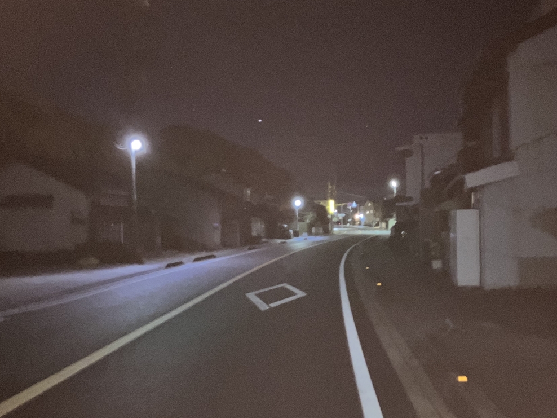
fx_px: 547
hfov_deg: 53.9
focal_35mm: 34
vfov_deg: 41.7
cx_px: 290
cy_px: 233
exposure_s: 1/4
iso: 800
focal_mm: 3.99
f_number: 1.8
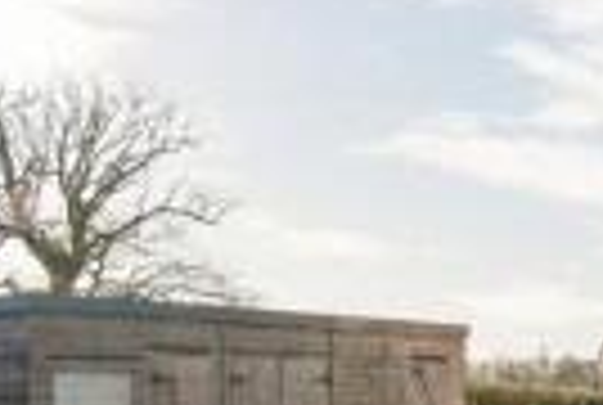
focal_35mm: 83
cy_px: 380
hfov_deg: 23.3
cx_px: 621
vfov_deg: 16.3
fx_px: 1393
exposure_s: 1/125
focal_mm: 11.2
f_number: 9
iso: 160
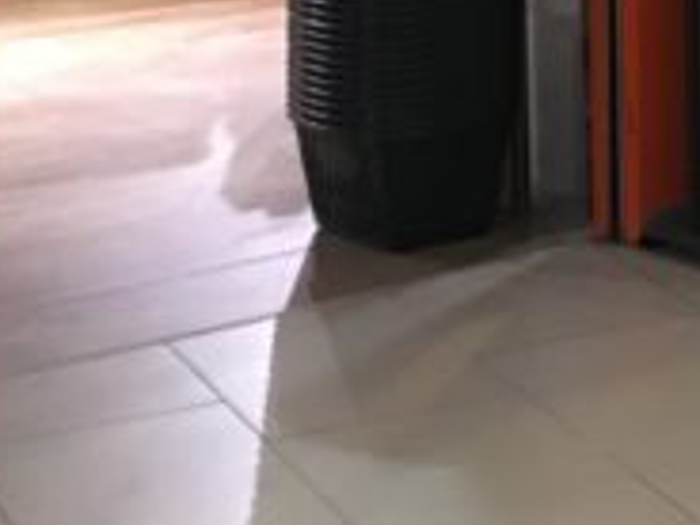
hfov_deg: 11.2
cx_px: 1347
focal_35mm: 161
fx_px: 3256
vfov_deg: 8.4
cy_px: -753
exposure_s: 1/17
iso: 80
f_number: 2.2
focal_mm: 4.15
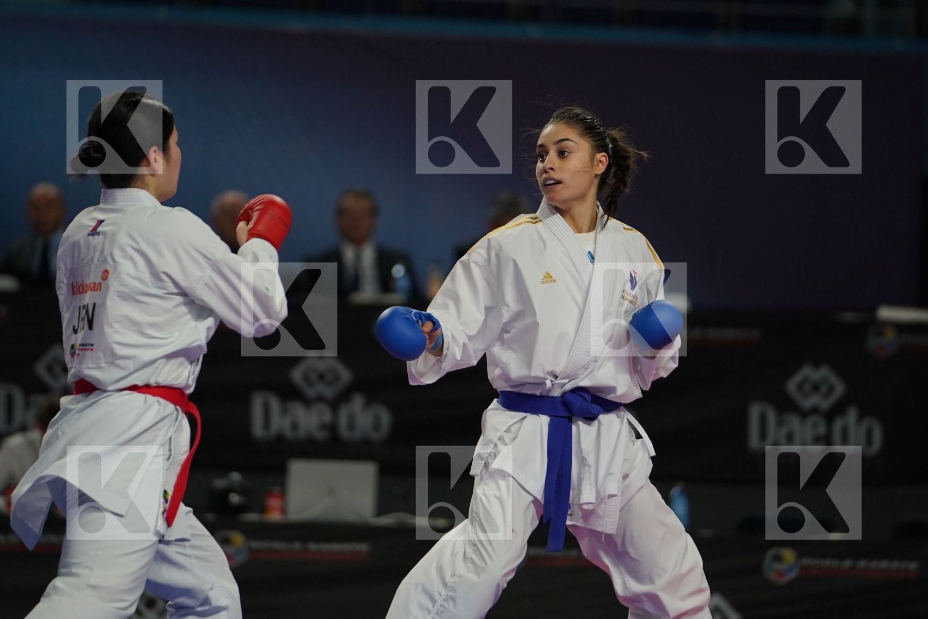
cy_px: 310
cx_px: 464
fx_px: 7501
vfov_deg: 4.7
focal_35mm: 291
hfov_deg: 7.1
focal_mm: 194
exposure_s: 1/1000
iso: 800
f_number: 2.8
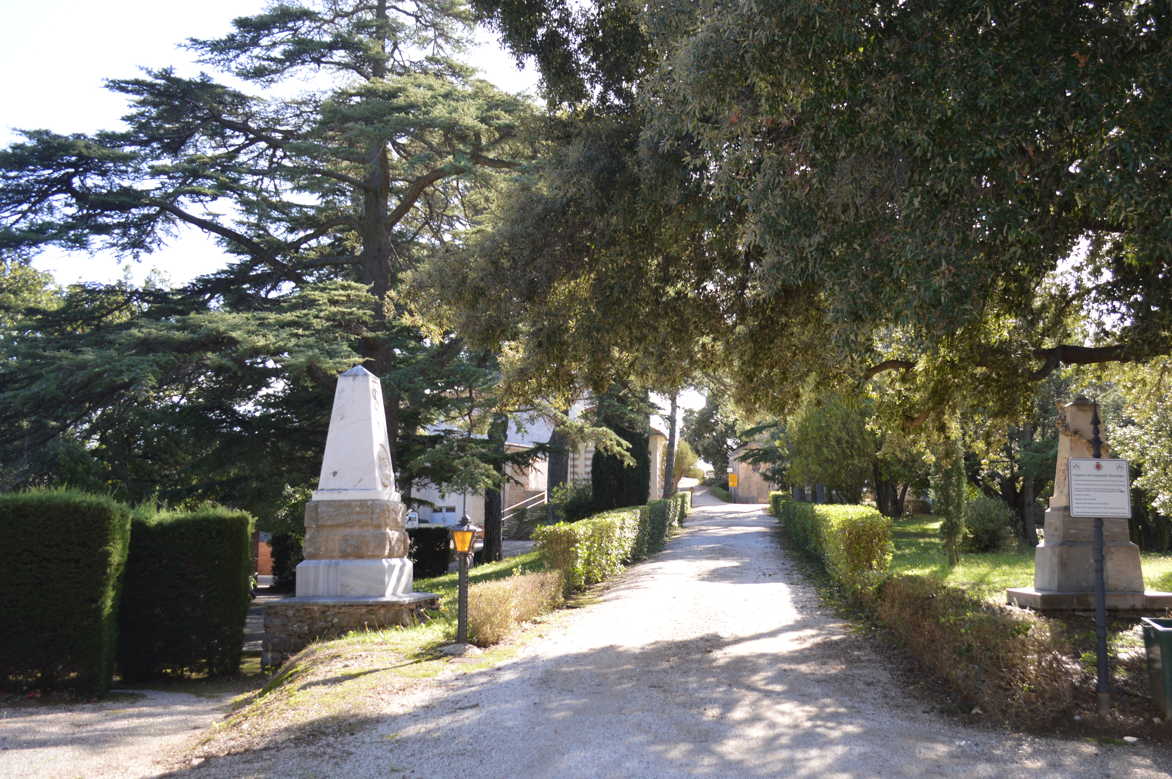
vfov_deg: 41.0
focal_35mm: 32
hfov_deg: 58.4
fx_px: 1041
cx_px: 684
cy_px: 418
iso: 100
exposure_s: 1/125
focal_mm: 18
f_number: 4
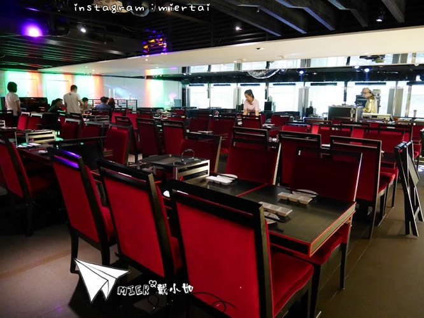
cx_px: 212
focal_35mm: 24
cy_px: 159
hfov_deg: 71.6
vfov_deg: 56.8
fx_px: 294
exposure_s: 1/60
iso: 3200
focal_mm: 12
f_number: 3.5
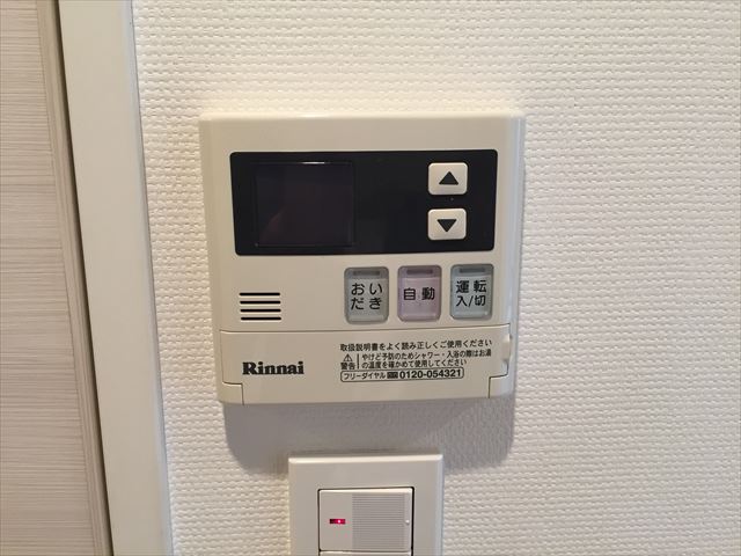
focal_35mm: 29
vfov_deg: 48.2
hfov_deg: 61.7
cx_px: 370
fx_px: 621
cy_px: 278
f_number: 2.2
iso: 100
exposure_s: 1/33
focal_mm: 4.15
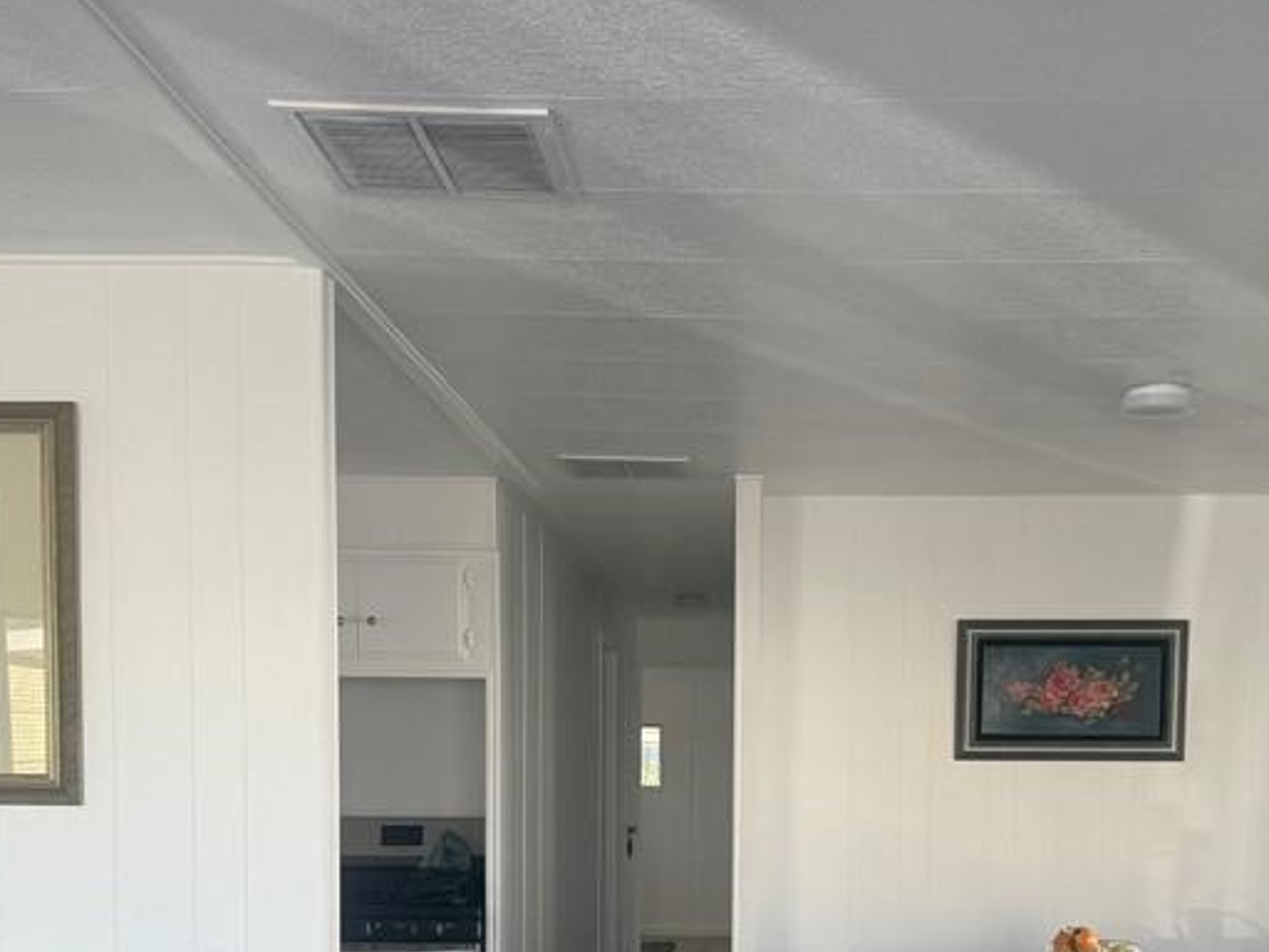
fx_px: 1760
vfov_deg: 28.9
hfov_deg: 39.6
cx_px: 724
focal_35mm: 48
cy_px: 880
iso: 100
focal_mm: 6.76
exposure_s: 1/507
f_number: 1.78
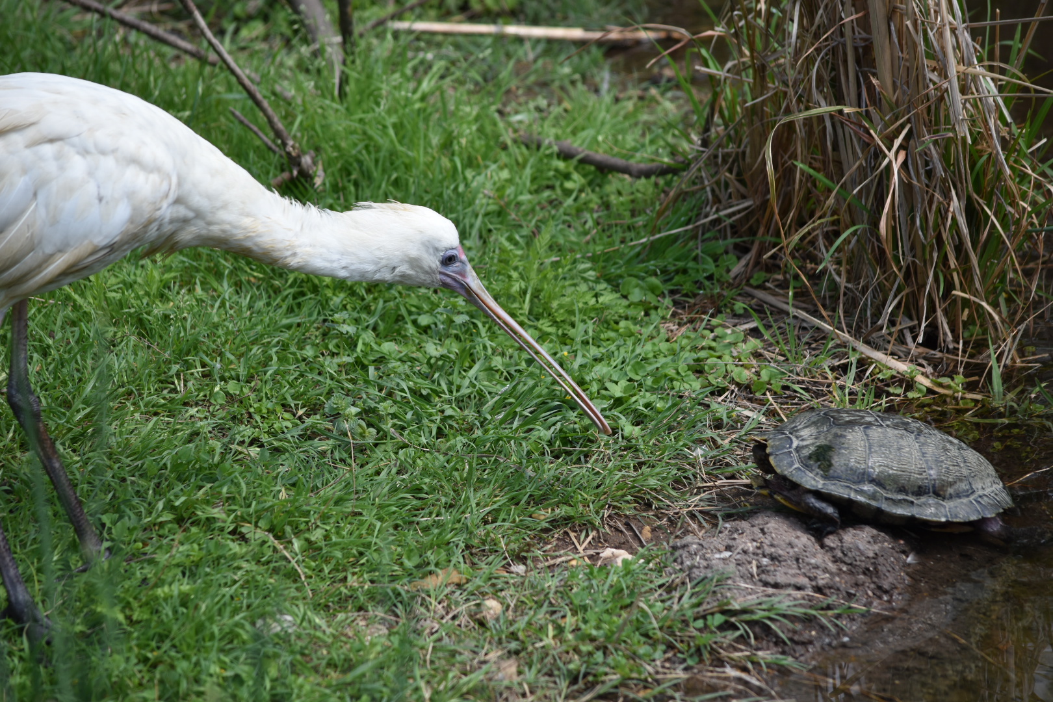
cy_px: 351
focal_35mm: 255
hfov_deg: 8.1
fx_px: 7458
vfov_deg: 5.4
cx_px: 526
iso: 200
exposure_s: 1/500
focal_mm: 170
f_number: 5
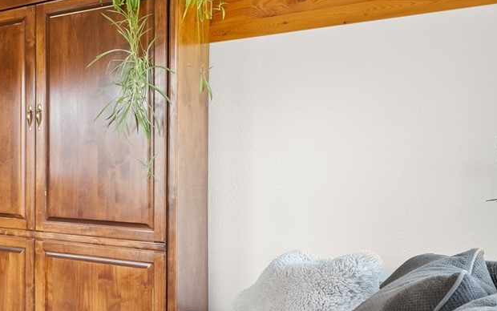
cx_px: -58
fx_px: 528
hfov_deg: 40.1
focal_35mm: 39
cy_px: 111
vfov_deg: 32.6
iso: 400
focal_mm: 14
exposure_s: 1/30
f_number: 2.8
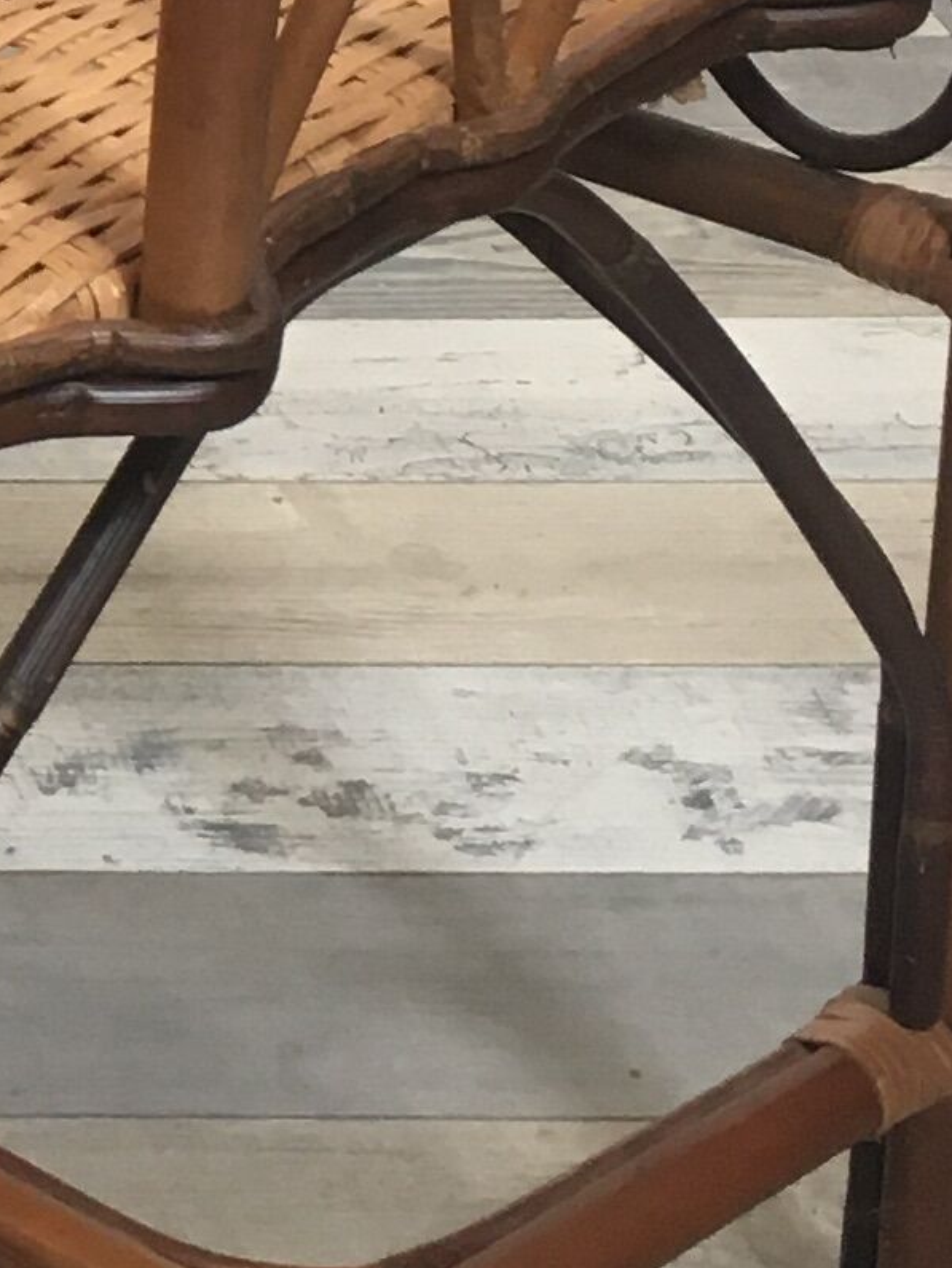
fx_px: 5386
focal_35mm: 147
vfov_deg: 13.1
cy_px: -285
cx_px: -920
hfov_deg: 9.5
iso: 80
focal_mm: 4.15
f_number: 2.2
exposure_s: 1/33
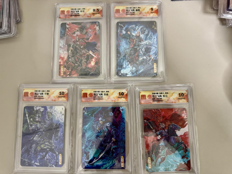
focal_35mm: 24
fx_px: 161
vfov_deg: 56.8
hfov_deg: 71.6
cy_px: 87
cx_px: 116
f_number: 1.78
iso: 500
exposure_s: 1/60
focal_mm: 6.76
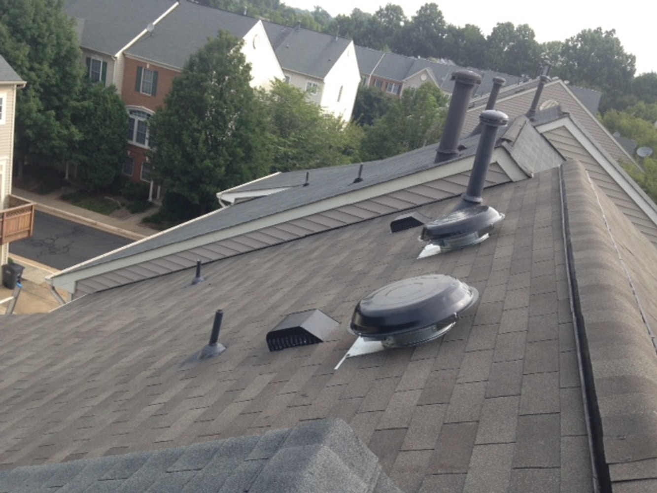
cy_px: 246
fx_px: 626
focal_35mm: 33
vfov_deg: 43.0
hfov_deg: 55.3
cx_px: 328
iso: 50
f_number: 2.4
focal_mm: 4.12
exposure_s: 1/433
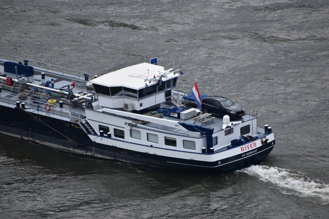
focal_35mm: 450
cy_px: 110
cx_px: 164
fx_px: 4112
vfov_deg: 3.1
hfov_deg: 4.6
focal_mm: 300
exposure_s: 1/800
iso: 200
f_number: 6.3
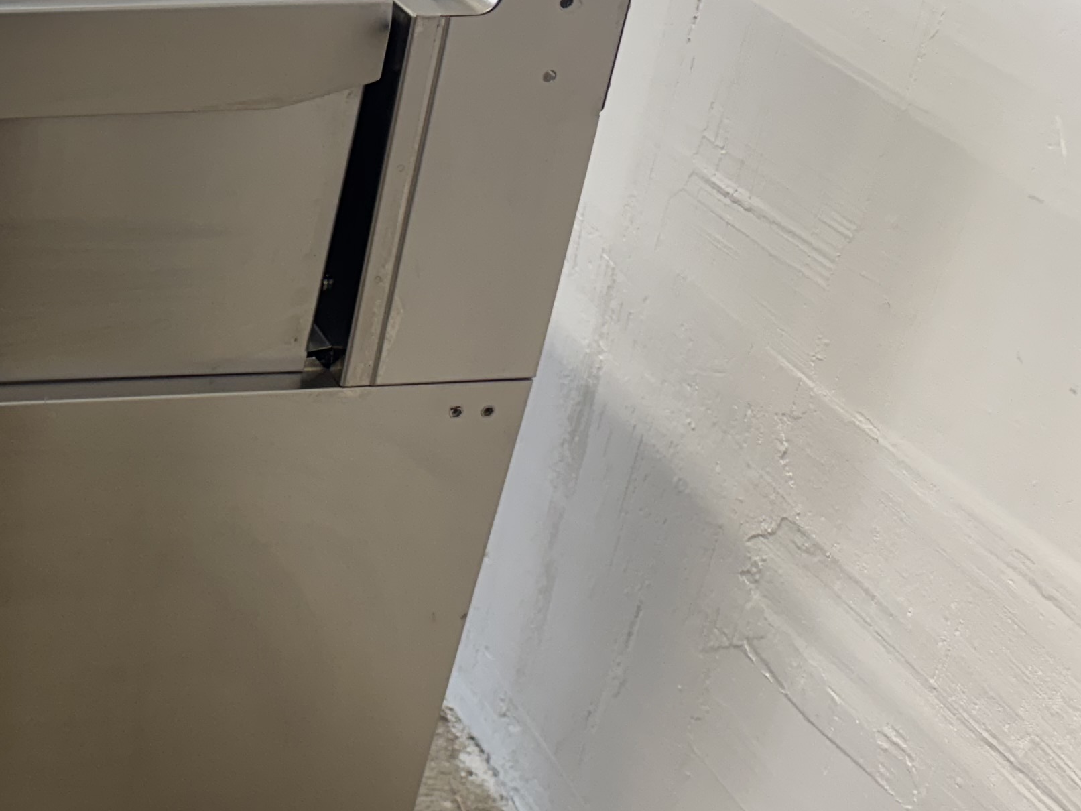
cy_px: 528
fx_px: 1874
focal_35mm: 60
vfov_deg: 24.3
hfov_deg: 28.1
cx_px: -214
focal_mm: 6.76
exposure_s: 1/100
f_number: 1.78
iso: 160
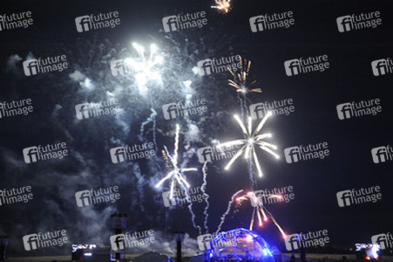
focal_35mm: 85
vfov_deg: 16.0
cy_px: 131
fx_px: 927
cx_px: 196
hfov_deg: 23.9
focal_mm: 85
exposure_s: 1/10
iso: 6400
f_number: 6.3
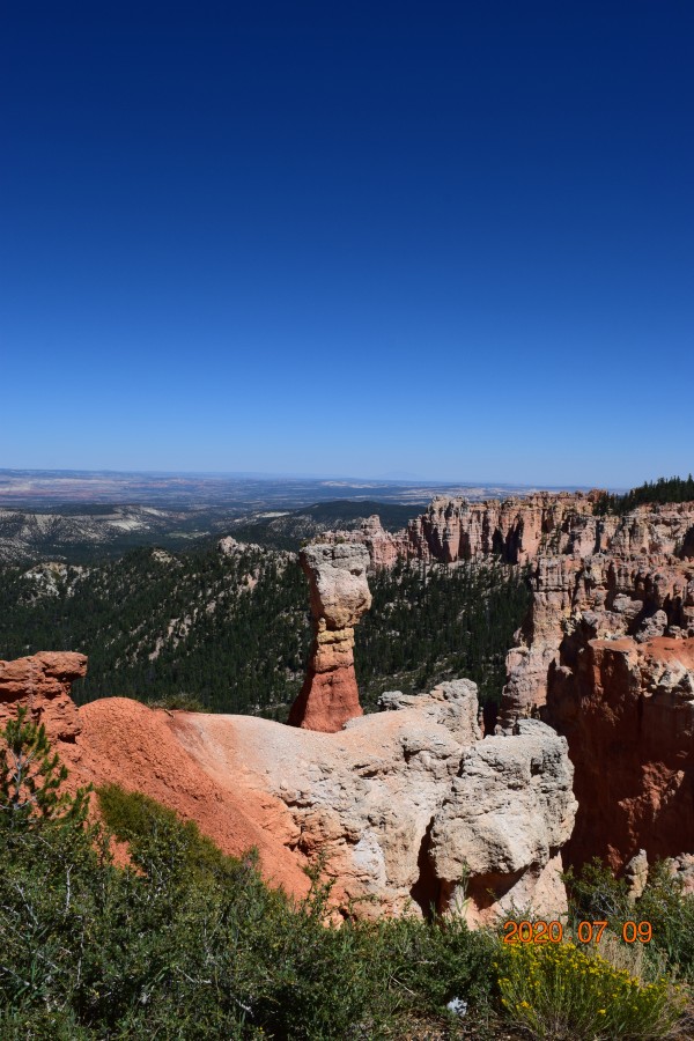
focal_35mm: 27
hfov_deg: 47.9
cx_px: 347
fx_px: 781
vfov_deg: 67.4
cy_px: 520
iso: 280
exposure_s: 1/500
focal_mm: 18
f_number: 11
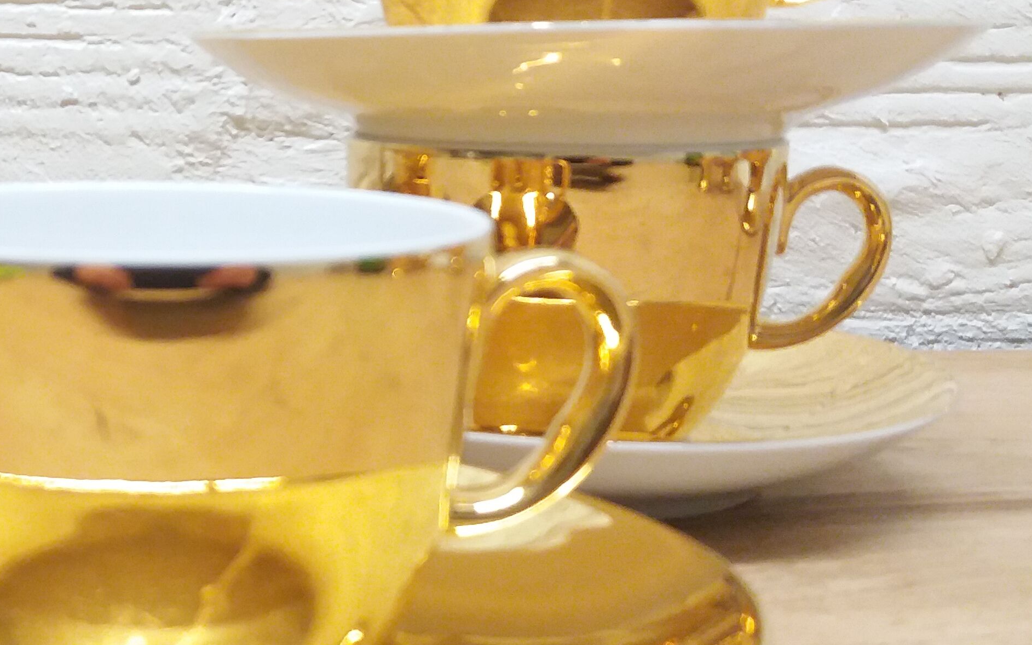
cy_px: 318
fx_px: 1828
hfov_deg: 30.0
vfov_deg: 20.0
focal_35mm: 65
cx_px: 74
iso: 200
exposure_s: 1/102
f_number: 1.9
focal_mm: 3.7
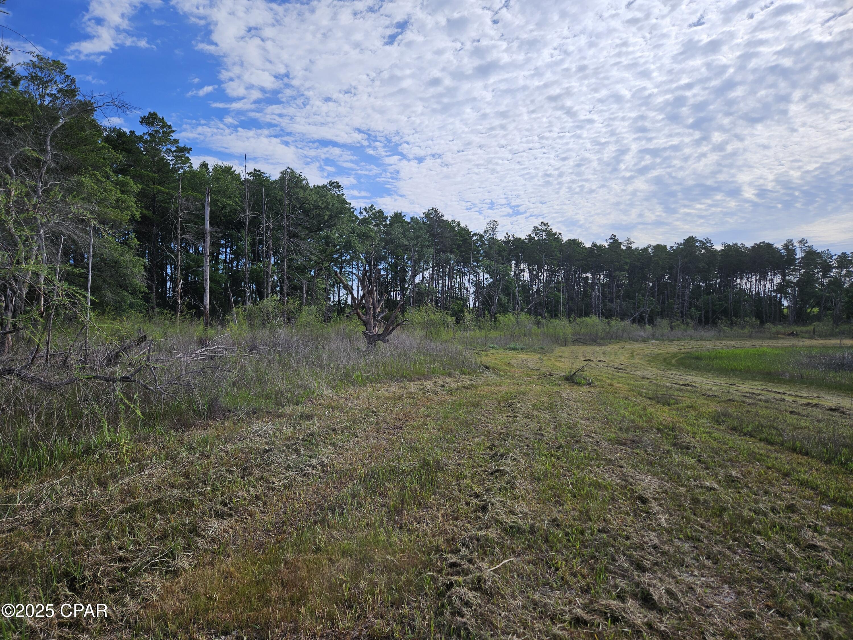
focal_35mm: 23
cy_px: 320
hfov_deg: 73.9
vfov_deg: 58.9
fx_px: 567
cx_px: 426
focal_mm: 5.4
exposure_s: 1/2929
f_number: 1.8
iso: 25
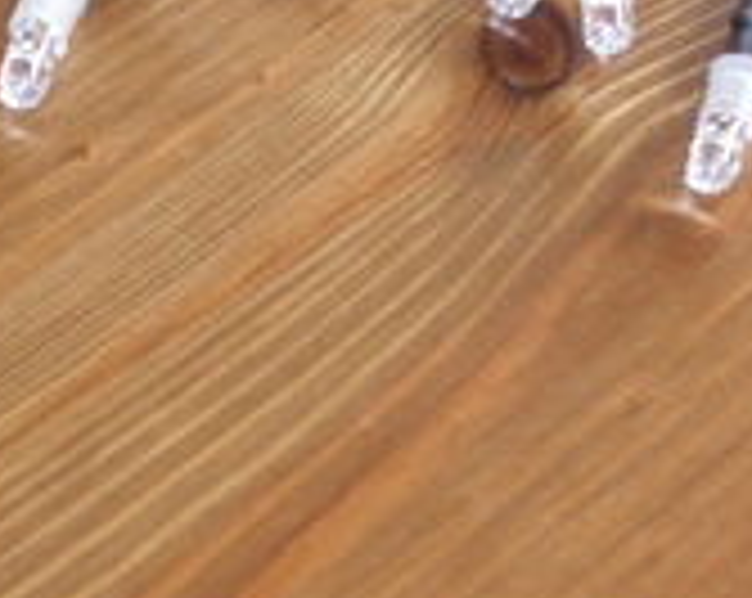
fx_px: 2999
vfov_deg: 11.4
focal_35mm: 135
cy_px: 450
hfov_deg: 14.3
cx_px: 365
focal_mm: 6.3
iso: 160
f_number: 3.5
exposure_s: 1/30
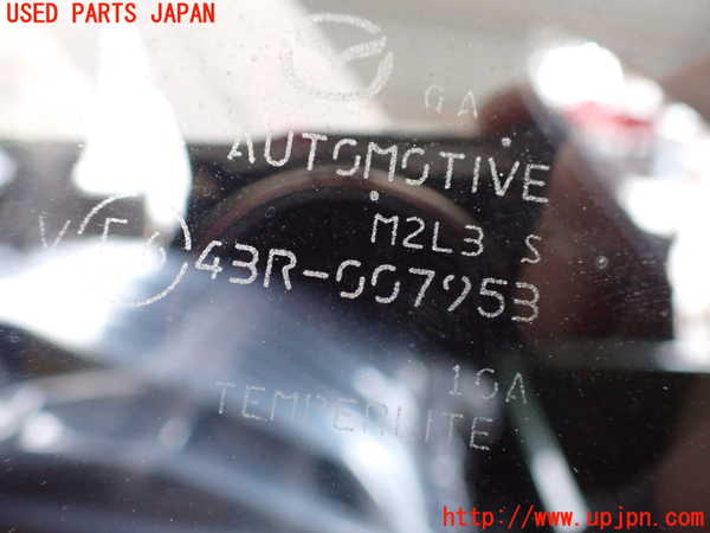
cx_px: 355
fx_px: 615
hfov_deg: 60.0
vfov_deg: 46.8
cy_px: 266
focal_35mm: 30
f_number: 2.3
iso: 1000
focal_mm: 5.4
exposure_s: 1/30
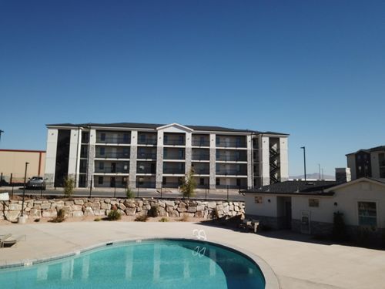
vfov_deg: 53.1
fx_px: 289
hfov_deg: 67.3
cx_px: 192
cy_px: 144
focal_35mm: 26
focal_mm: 4.7
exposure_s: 1/2174
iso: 100
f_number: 2.2
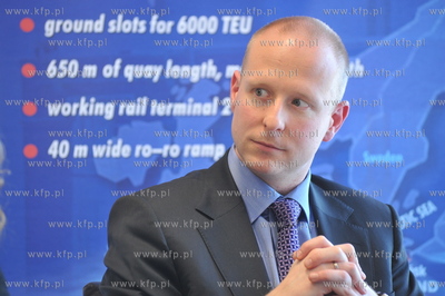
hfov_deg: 10.3
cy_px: 148
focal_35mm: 200
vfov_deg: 6.9
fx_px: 2470
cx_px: 222
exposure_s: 1/125
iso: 1250
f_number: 4
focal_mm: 200
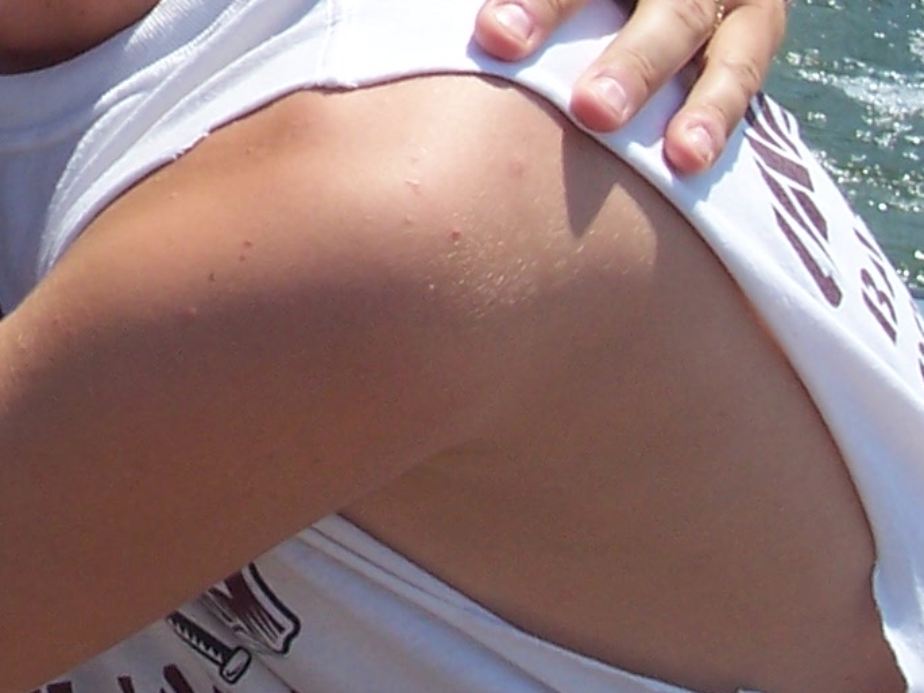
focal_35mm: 222
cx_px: -345
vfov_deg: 6.6
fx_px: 5927
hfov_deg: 8.8
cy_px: -352
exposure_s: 1/350
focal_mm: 10.8
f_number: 6.7
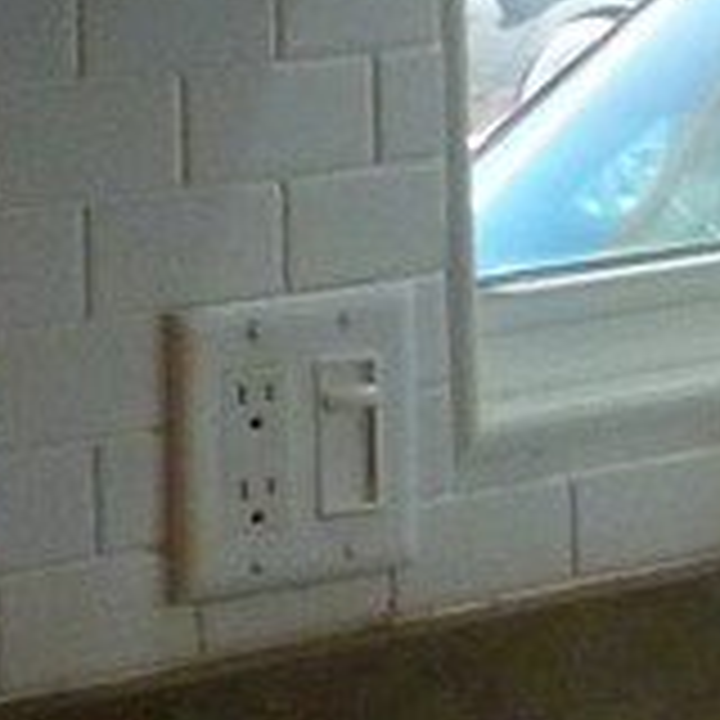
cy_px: -140
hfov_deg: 6.6
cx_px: 1953
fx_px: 5836
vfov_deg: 7.0
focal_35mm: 248
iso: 320
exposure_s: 1/60
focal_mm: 5
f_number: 3.3
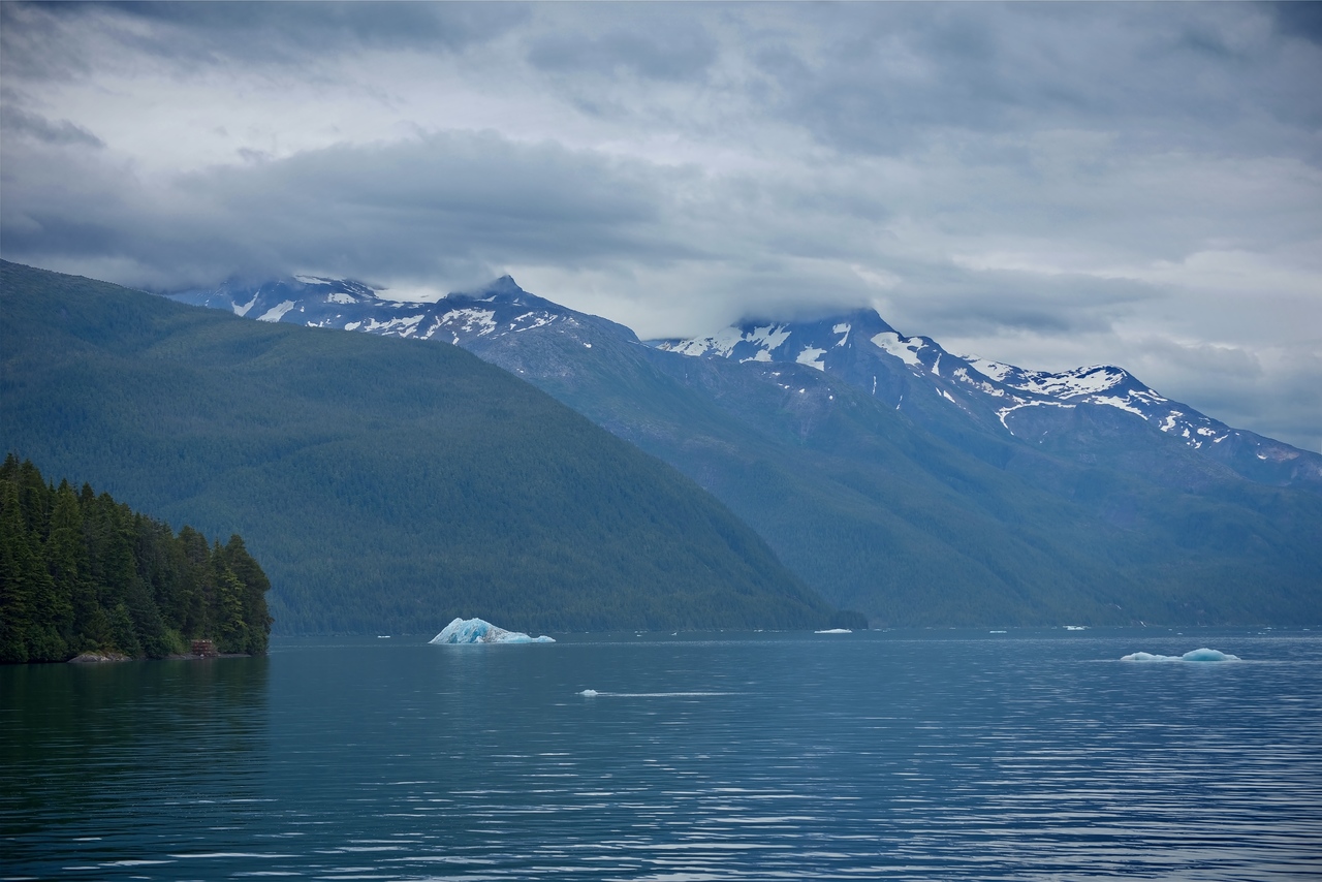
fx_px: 3746
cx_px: 661
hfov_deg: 20.0
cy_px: 441
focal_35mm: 102
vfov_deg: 13.4
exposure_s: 1/250
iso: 100
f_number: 7.1
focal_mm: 102
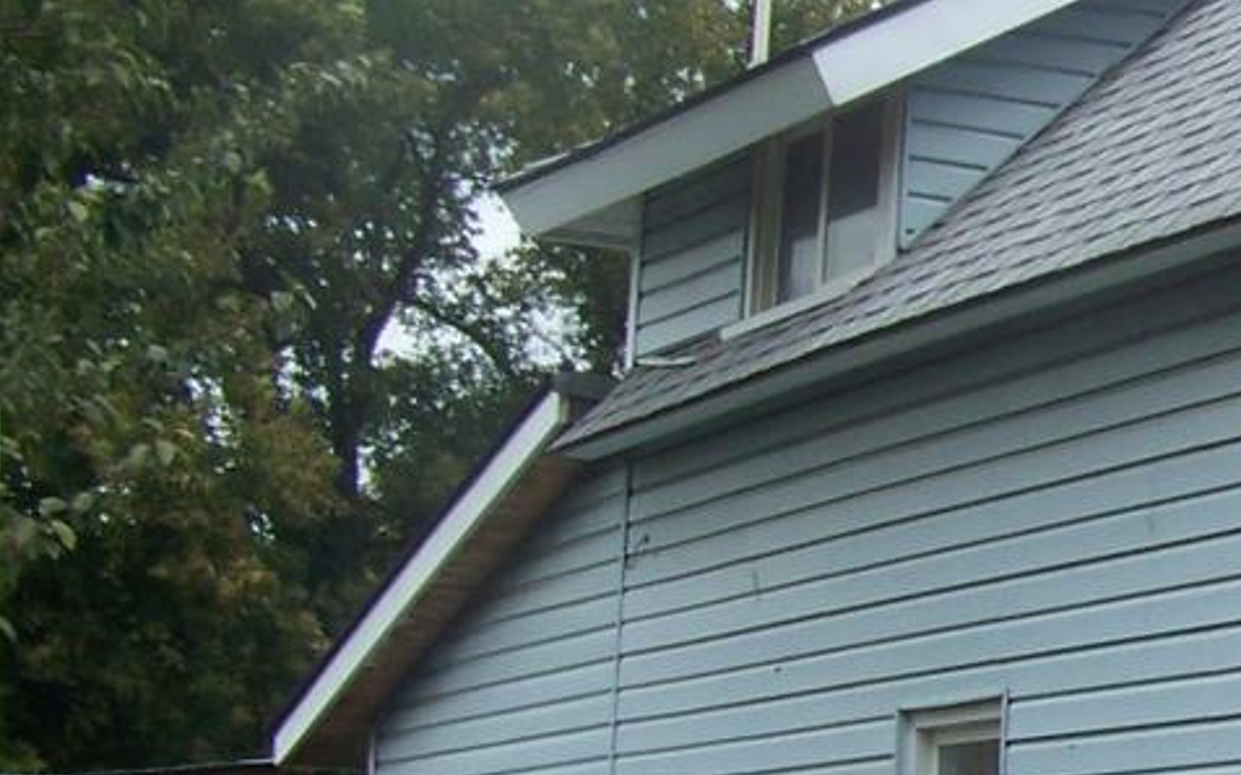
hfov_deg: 16.0
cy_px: 627
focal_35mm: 120
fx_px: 4058
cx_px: 1847
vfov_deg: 10.9
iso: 64
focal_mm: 5.85
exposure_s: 1/400
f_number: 2.8
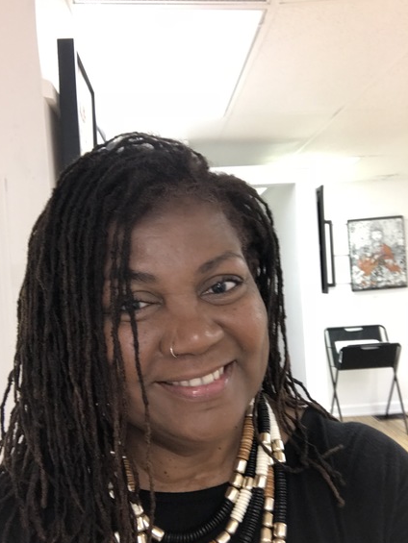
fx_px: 534
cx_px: 195
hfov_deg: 41.8
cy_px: 286
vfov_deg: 53.9
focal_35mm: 34
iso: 100
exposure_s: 1/30
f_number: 2.2
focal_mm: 2.87
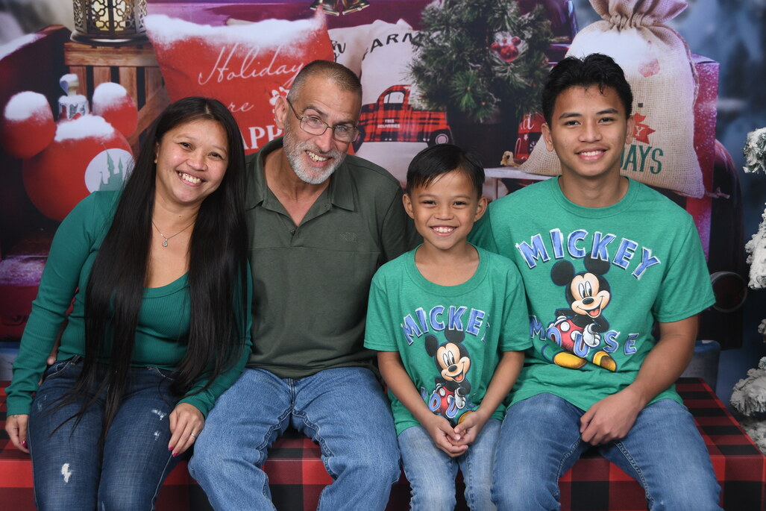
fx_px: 1404
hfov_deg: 30.5
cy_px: 256
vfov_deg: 20.6
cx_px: 383
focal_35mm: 66
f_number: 6.3
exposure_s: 1/125
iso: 640
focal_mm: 44
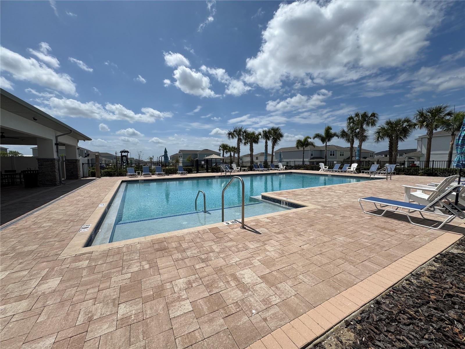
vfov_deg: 85.7
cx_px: 232
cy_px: 174
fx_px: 188
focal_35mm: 14
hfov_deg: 102.1
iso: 40
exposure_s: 1/3906
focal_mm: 2.22
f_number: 2.2
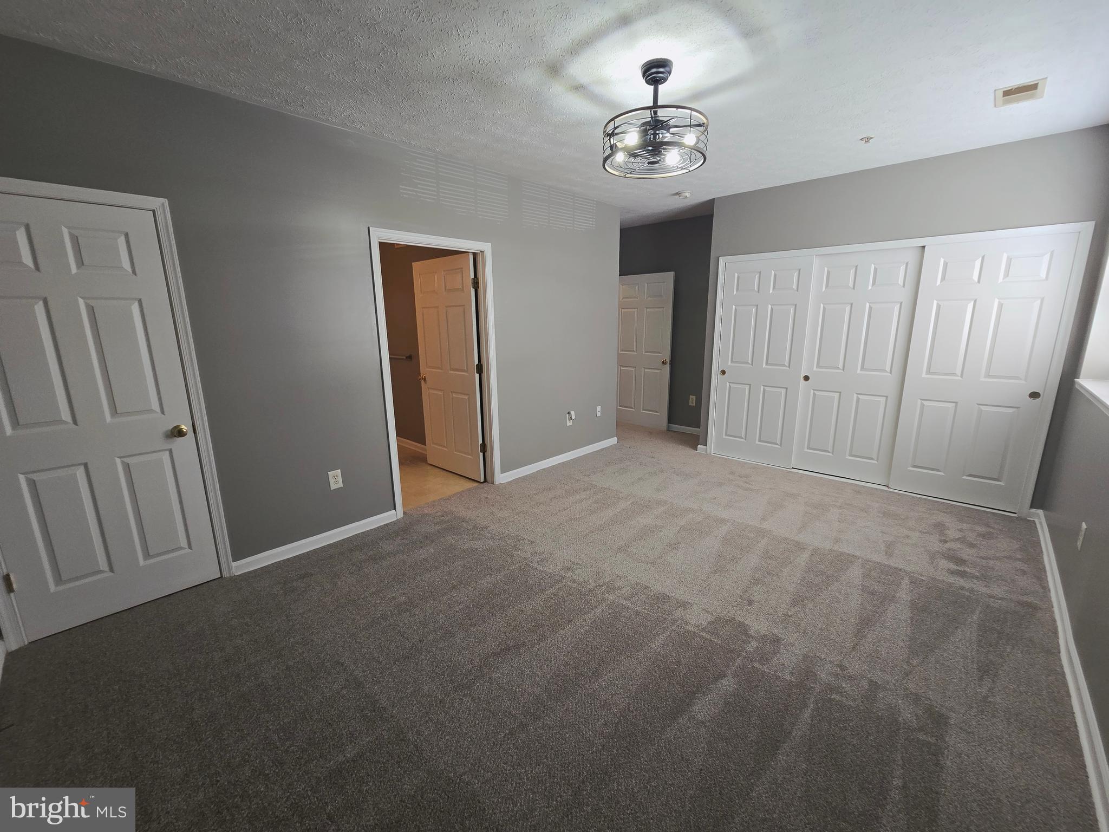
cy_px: 416
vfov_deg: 89.9
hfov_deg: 106.2
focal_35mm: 13
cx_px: 554
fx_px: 416
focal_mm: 2.2
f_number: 2.2
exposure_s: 1/60
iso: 125
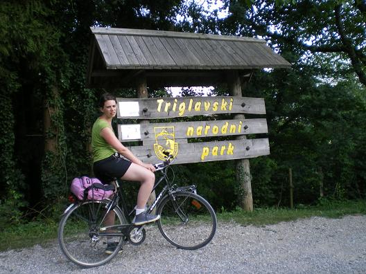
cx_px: 183
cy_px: 137
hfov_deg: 49.0
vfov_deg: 37.7
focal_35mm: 38
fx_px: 402
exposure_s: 1/50
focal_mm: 6.3
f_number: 3.1
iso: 64
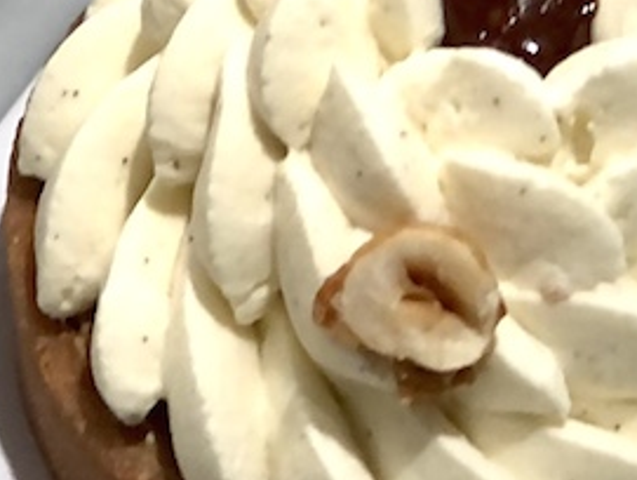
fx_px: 5417
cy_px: -120
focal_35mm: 294
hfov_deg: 6.7
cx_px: 223
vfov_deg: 5.0
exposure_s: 1/33
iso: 32
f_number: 2.8
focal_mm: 6.6
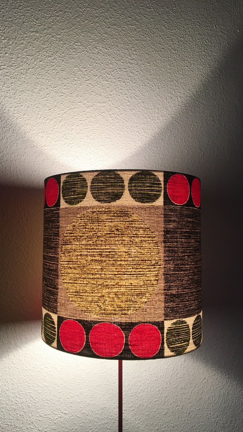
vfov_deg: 61.0
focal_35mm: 32
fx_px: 366
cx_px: 98
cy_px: 216
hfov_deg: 36.6
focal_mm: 4.15
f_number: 2.2
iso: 32
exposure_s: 1/33
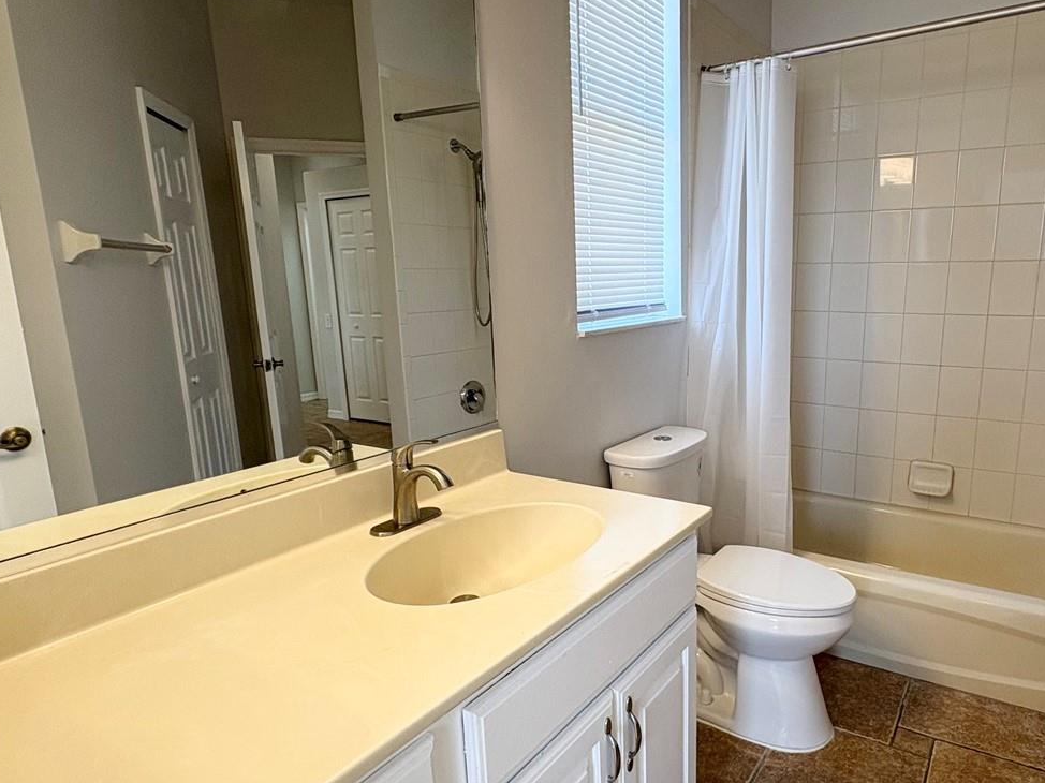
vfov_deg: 58.8
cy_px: 415
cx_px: 635
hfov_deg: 73.0
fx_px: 694
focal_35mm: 23
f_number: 2.2
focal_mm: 2.22
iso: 80
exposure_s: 1/120
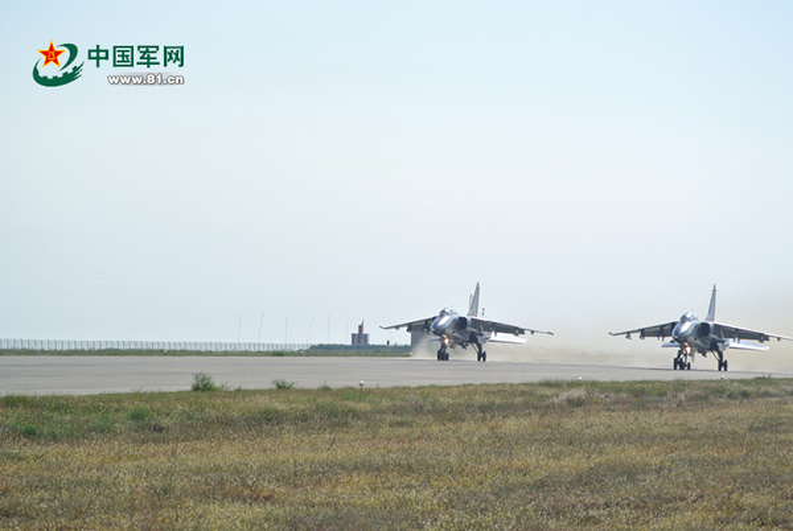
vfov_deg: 5.7
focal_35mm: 242
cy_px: 266
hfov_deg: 8.5
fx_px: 5339
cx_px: 396
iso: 100
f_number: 5.3
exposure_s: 1/1000
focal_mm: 89.9
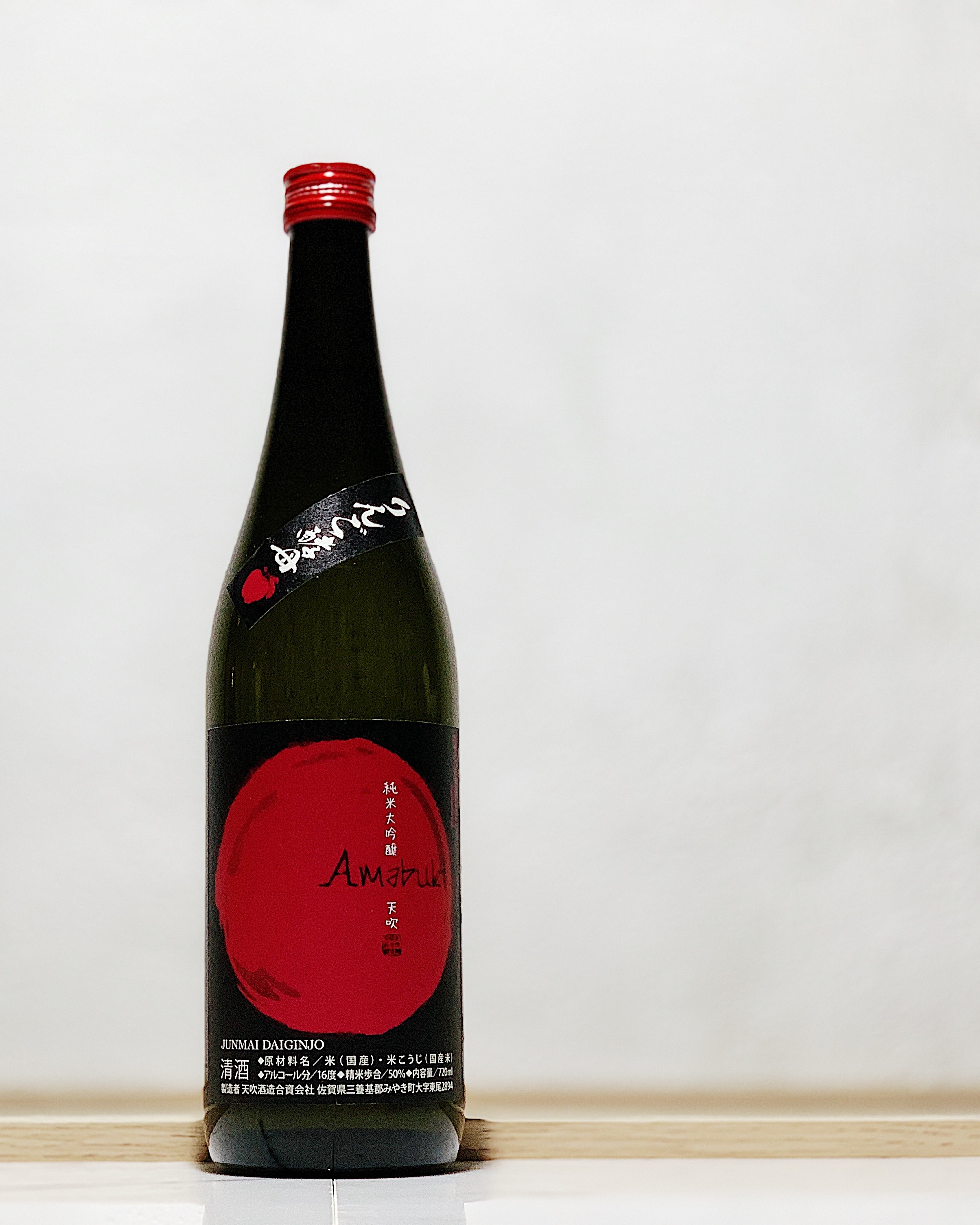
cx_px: 323
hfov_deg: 22.4
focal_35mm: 68
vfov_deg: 27.9
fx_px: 2465
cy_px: 615
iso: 100
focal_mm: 6
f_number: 2.4
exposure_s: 1/50
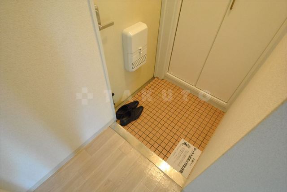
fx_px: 156
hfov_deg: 85.4
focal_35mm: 20
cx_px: 144
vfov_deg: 63.3
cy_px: 96
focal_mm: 13
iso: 1600
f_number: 5
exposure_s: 1/25
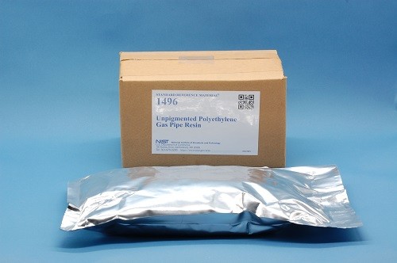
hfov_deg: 21.9
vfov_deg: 14.7
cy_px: 132
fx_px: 1024
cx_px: 198
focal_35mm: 93
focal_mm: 62
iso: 200
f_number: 18
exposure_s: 1/8
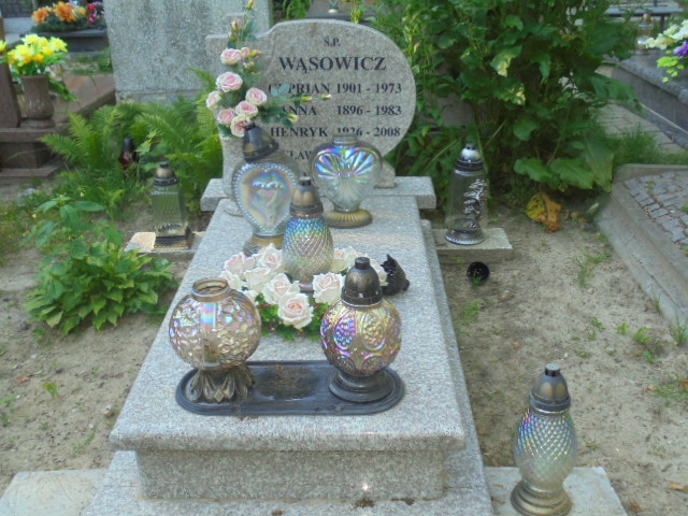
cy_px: 258
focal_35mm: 38
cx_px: 344
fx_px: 755
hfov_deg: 49.0
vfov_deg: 37.7
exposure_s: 1/60
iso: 100
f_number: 4.2
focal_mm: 6.9
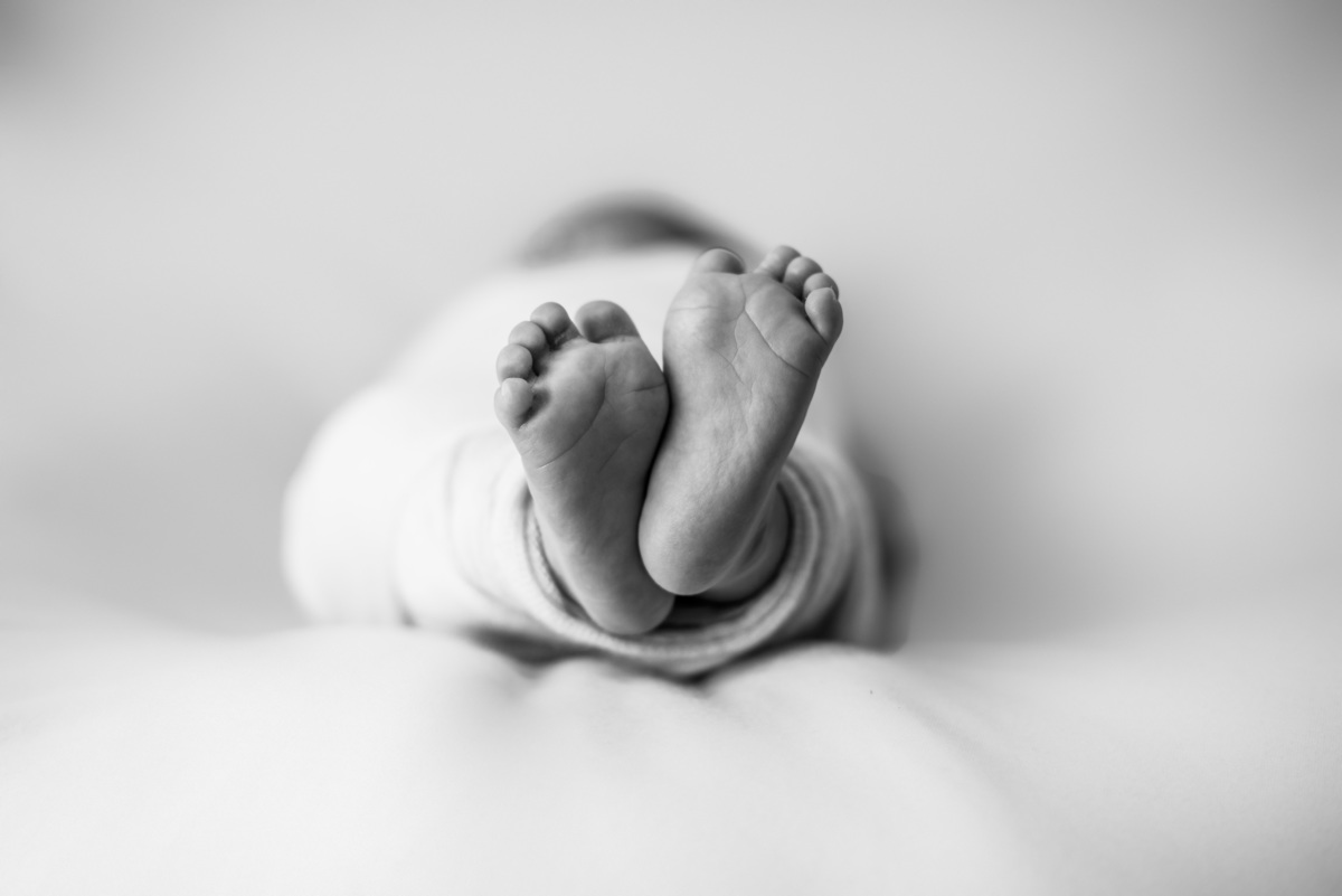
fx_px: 1864
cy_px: 448
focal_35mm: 50
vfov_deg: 27.0
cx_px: 671
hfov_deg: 39.6
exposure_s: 1/200
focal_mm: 50
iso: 500
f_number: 2.5
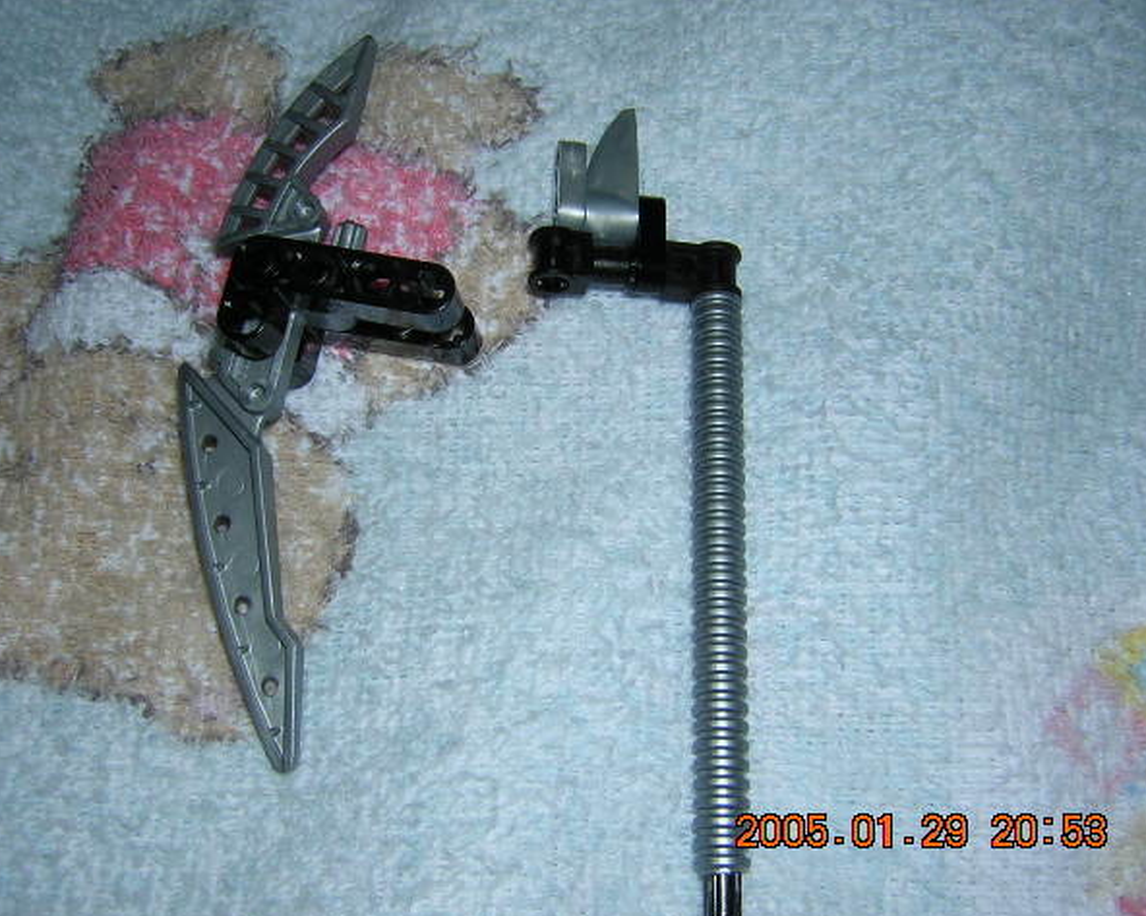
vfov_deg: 39.1
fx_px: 1288
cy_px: 463
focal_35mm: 38
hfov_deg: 48.0
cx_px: 558
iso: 100
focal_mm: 4.7
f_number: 5.2
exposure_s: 1/60.1
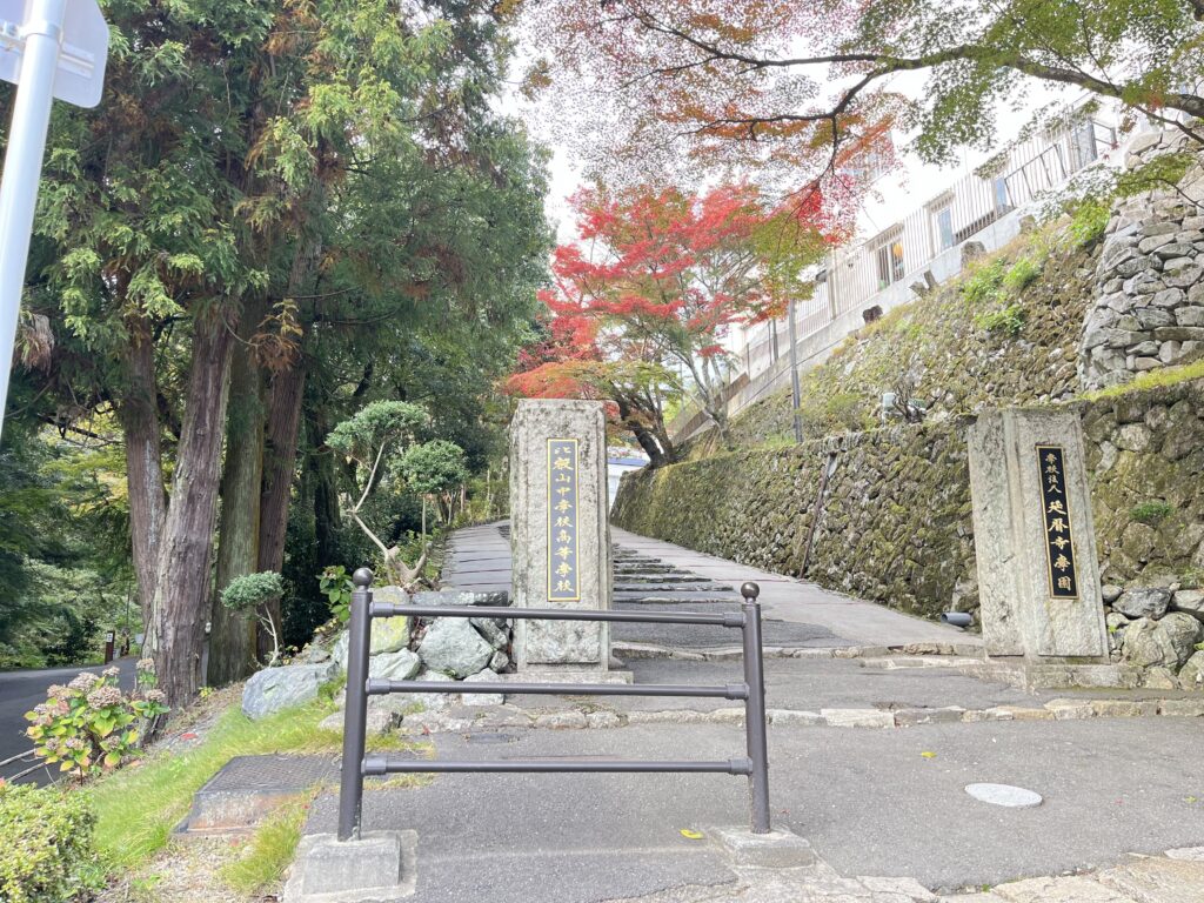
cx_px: 602
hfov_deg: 67.3
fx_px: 904
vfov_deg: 53.1
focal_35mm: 26
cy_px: 452
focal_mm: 5.1
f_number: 1.6
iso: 64
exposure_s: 1/154
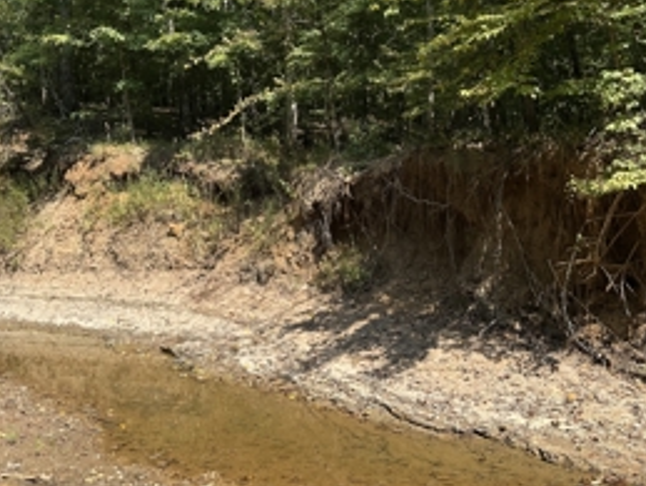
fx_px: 691
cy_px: 164
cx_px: 344
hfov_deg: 50.0
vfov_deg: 38.3
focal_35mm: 37
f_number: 1.78
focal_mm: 6.86
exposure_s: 1/1272
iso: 80
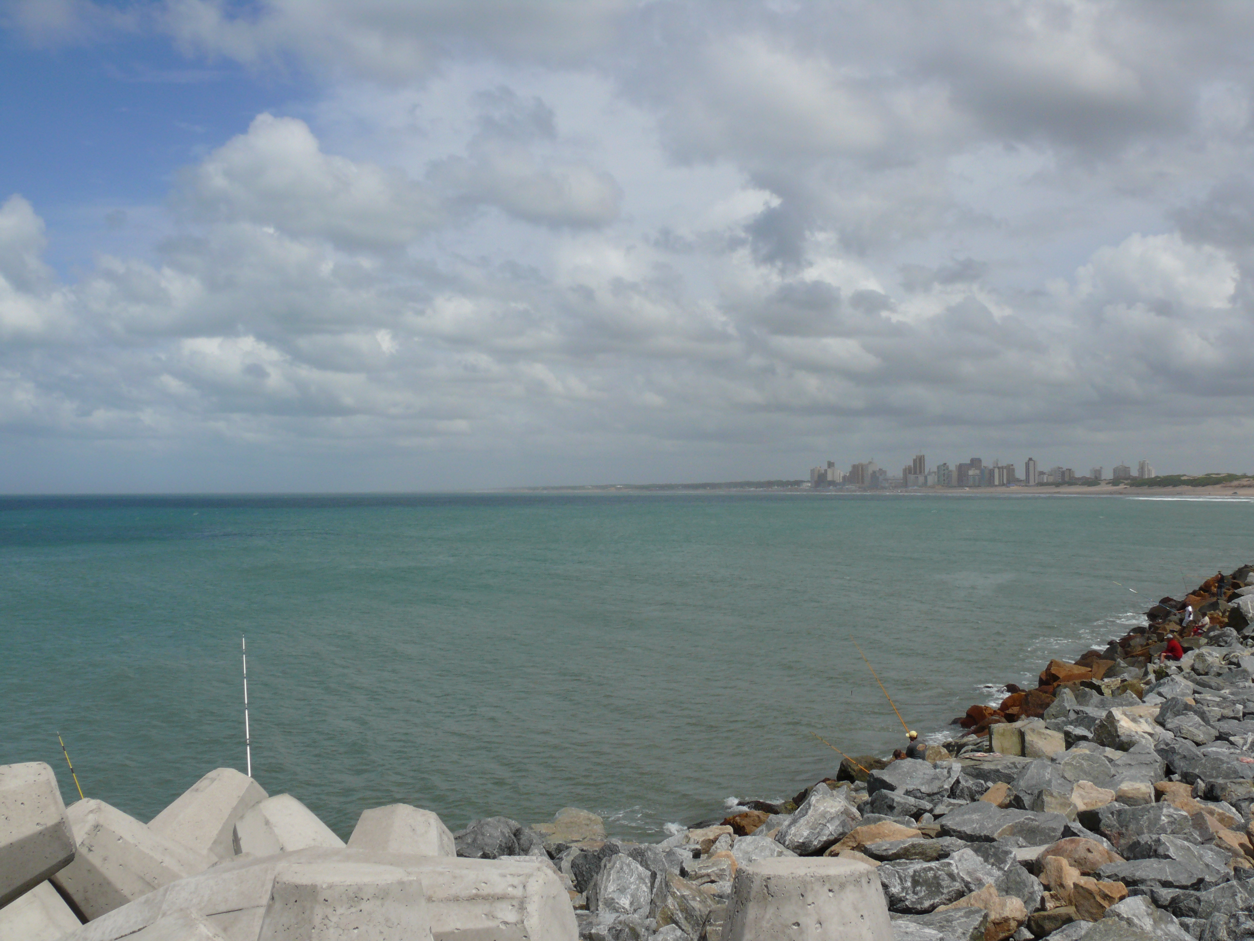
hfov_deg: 52.6
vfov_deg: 40.7
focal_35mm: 35
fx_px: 1268
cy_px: 470
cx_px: 627
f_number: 8
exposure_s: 1/640
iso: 100
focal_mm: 7.4
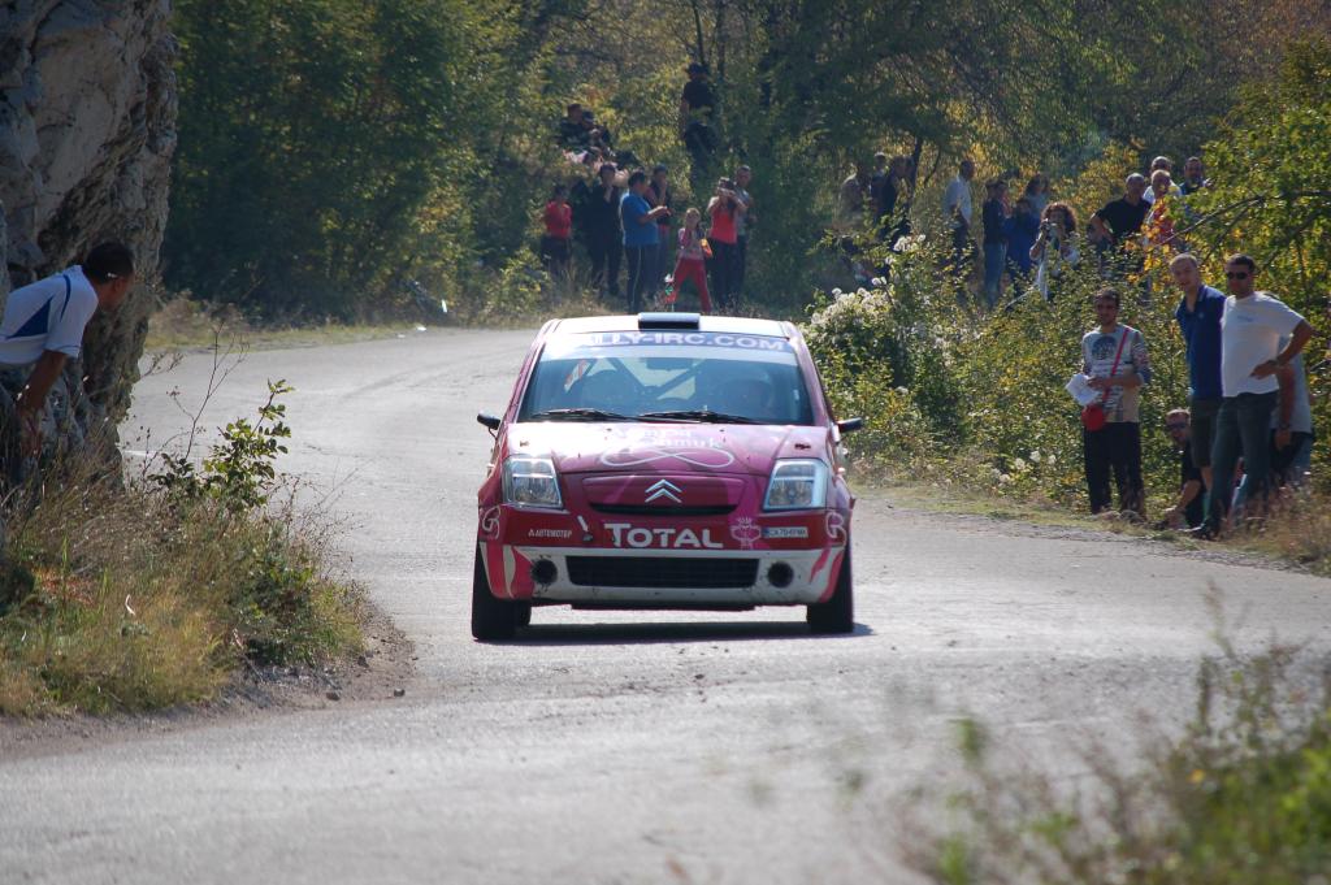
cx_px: 666
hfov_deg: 6.9
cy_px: 442
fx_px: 11082
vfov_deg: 4.6
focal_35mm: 300
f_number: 5.6
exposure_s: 1/1000
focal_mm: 200
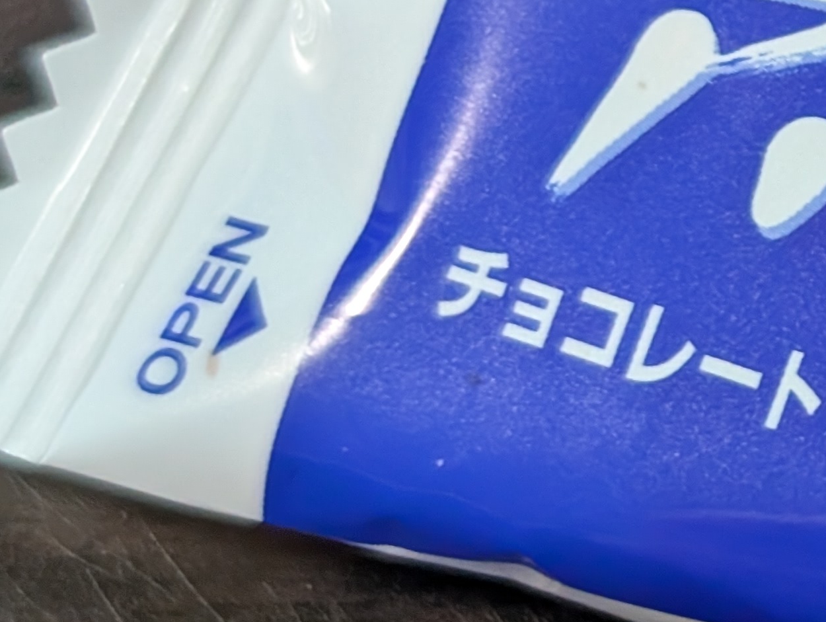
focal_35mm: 160
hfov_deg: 12.0
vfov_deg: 9.3
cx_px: 1072
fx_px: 3823
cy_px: 179
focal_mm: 6.9
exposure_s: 1/36.3
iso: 702
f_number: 1.68
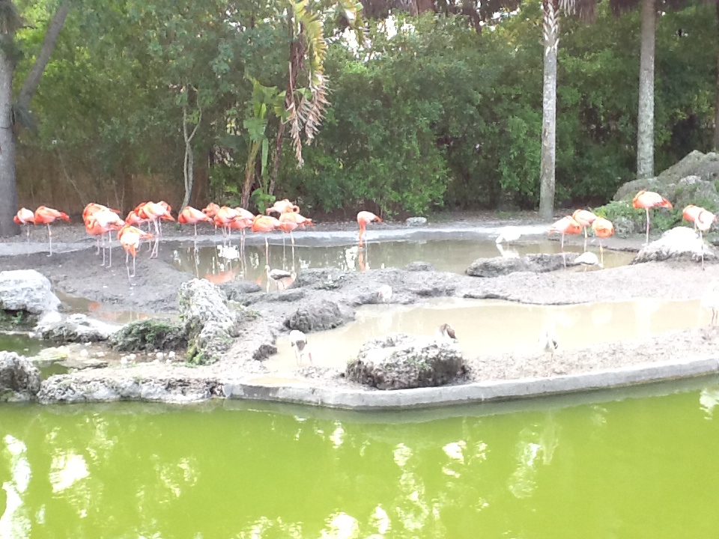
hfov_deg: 56.8
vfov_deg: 44.2
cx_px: 360
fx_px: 665
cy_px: 270
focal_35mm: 32
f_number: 2.4
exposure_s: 1/60
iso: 80
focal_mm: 2.03
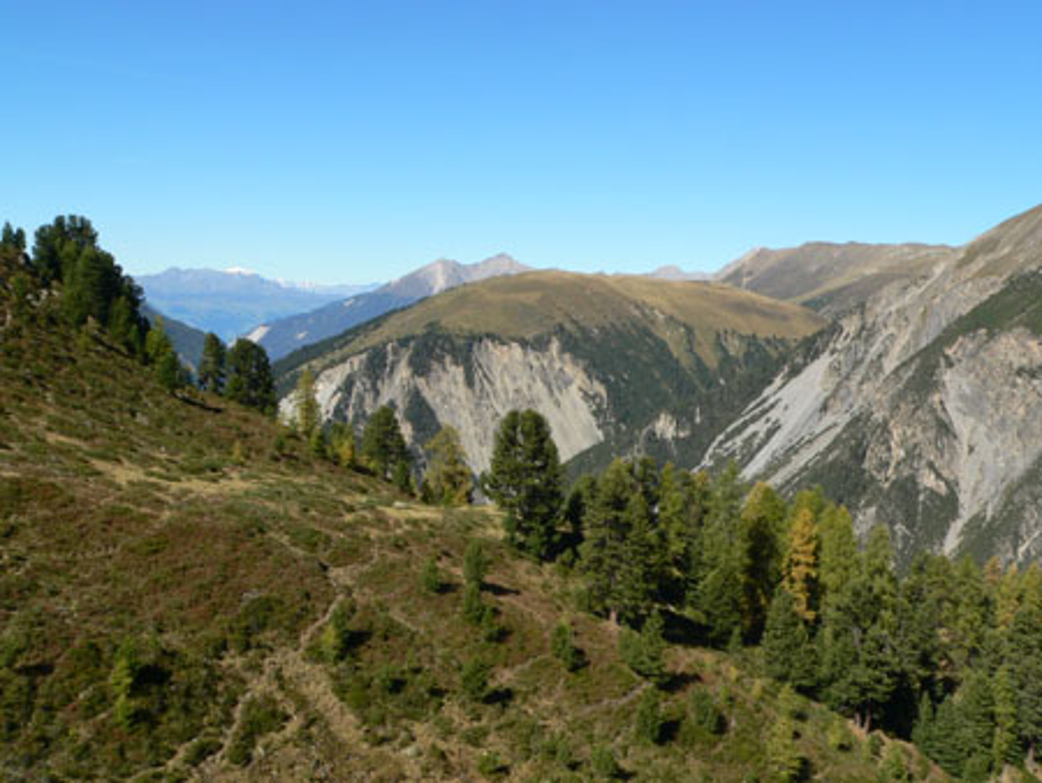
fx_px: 1235
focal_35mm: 41
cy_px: 392
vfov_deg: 35.2
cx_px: 521
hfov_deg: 45.8
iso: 100
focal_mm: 6.8
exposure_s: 1/250
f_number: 8
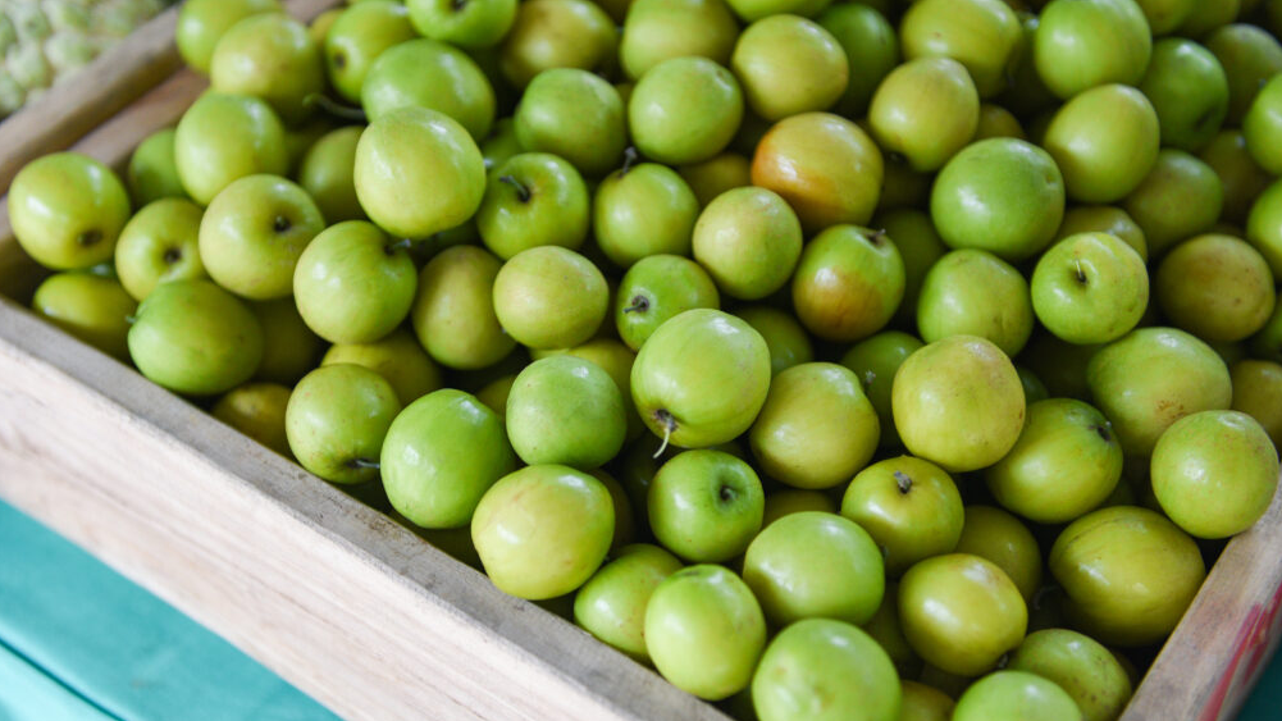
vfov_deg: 20.4
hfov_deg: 35.4
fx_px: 2006
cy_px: 385
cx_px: 651
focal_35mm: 59
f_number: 2.8
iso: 640
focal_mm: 55
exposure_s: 1/640
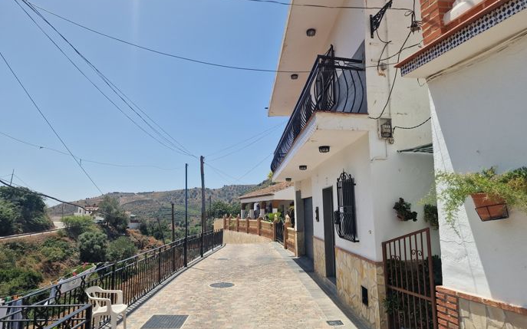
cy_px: 168
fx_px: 359
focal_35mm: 25
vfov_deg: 49.2
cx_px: 270
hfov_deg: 72.5
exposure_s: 1/1700
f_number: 1.8
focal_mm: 6.4
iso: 50
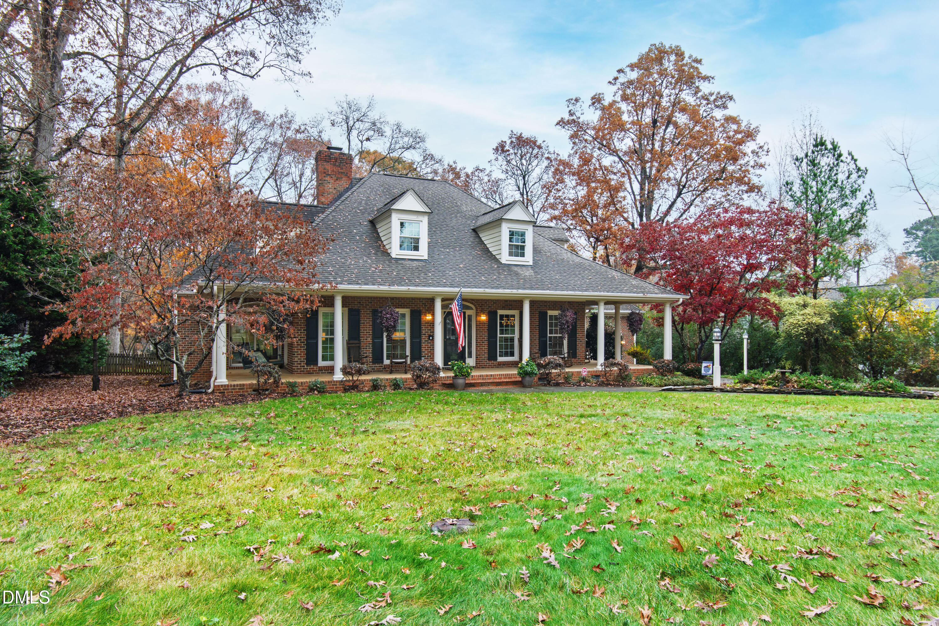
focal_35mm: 21
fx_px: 548
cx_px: 470
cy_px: 313
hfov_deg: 81.2
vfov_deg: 59.5
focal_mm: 14
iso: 100
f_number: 8
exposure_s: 1/20
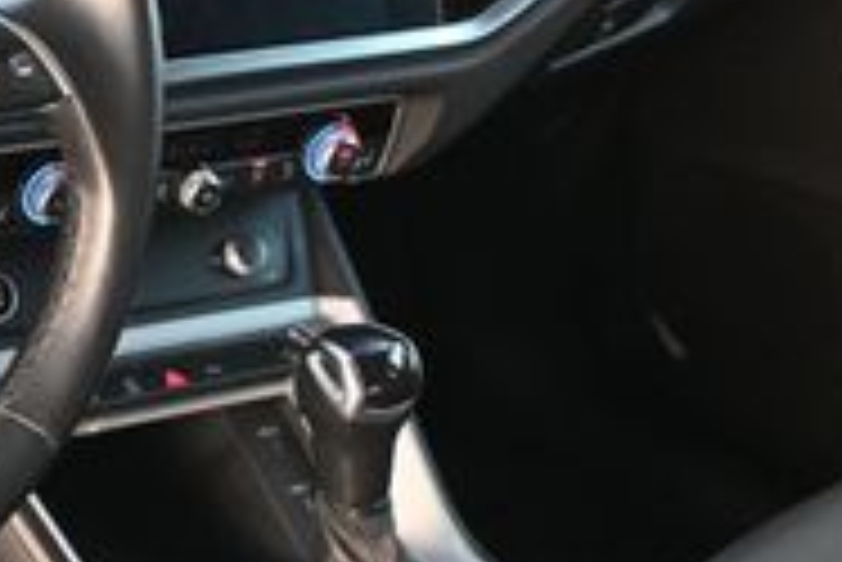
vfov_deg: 13.7
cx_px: -140
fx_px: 2337
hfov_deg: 19.4
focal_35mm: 100
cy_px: 310
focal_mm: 19.5
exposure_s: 1/125
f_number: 3.8
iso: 560
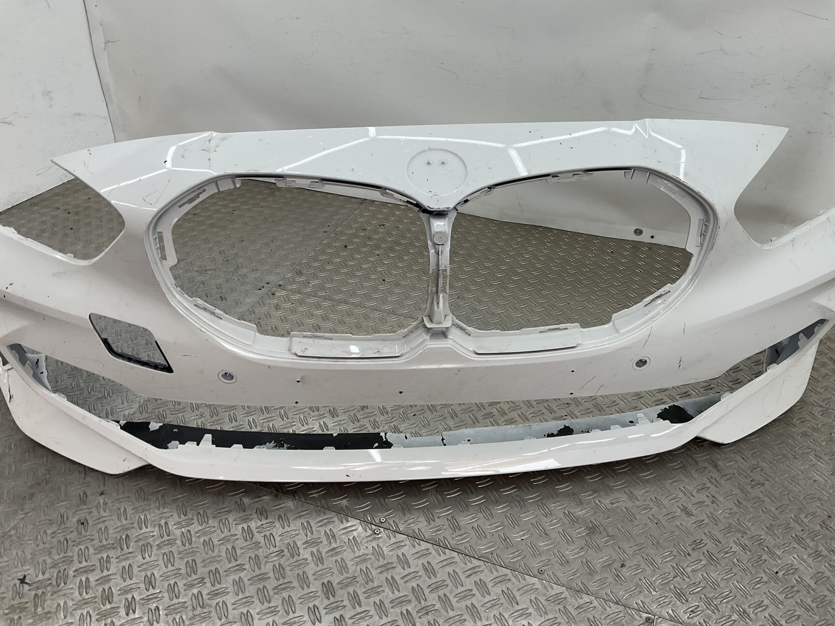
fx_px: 700
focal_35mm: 29
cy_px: 313
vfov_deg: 48.2
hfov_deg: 61.7
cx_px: 418
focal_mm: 3
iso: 16
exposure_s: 1/125
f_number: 1.8
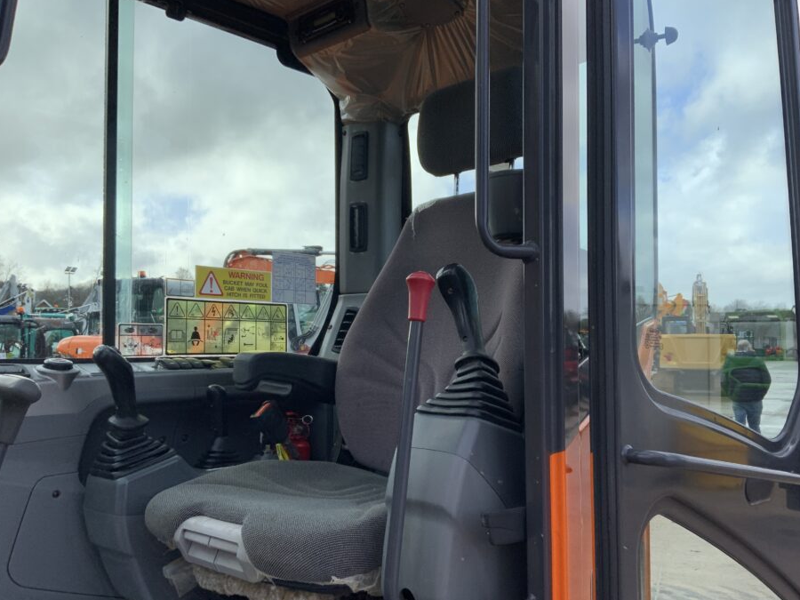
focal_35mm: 33
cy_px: 322
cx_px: 435
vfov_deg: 42.9
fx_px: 763
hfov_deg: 55.3
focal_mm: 3
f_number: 1.8
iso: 16
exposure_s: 1/627
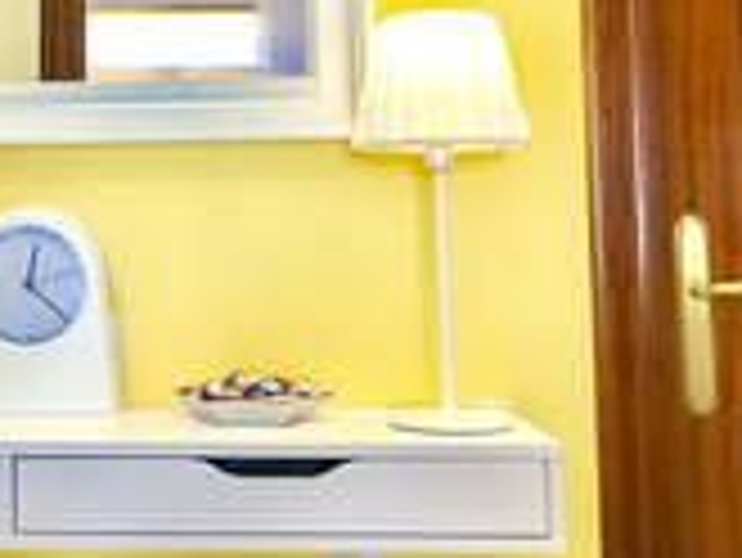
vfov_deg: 23.8
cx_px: 117
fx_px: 1308
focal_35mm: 61
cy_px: 140
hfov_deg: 30.6
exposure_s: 1/33
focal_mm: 3.99
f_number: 1.8
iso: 32
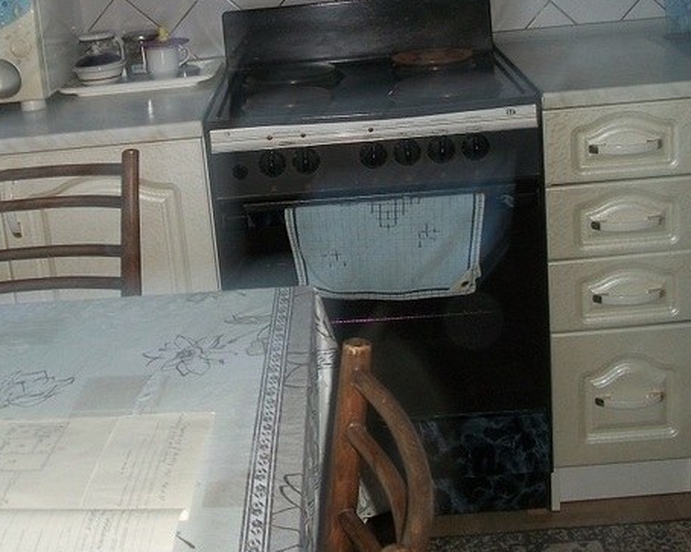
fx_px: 1125
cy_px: 146
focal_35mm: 55
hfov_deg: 33.8
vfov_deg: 27.3
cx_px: 228
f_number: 2.9
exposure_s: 1/30
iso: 80
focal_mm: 5.7
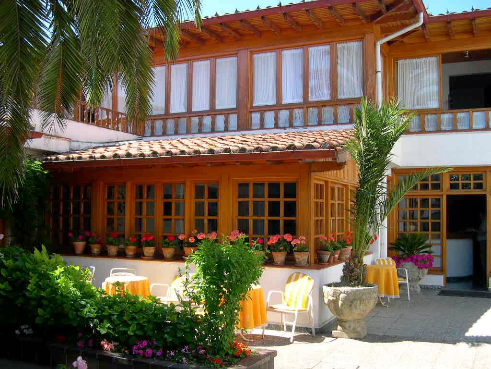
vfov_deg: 37.7
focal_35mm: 38
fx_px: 539
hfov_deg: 49.0
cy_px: 184
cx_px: 246
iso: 100
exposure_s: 1/432
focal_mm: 8
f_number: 2.8
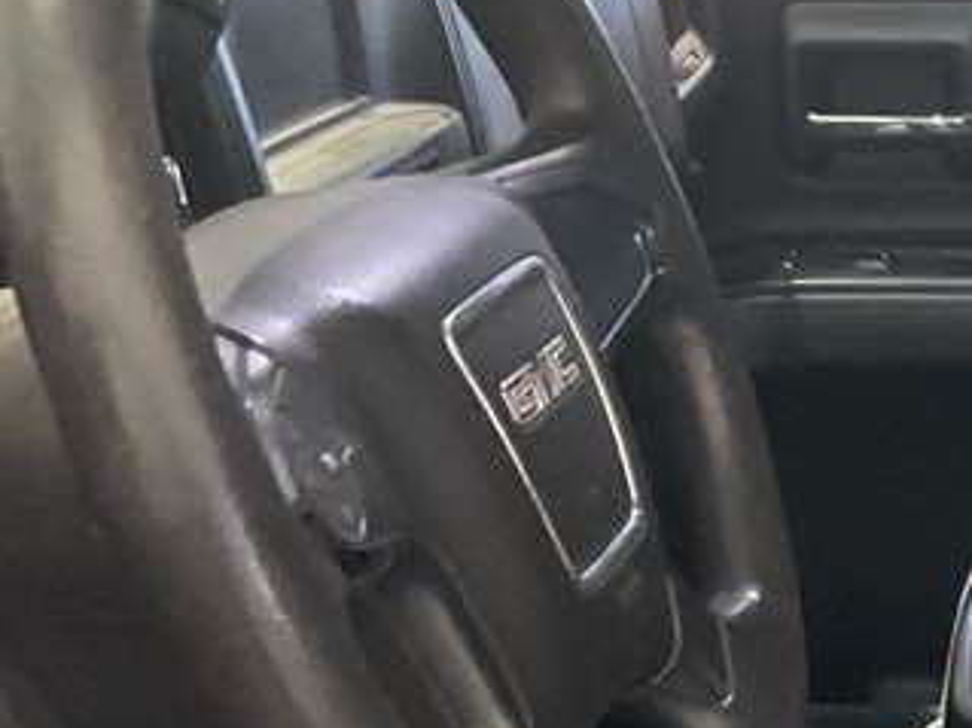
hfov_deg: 17.5
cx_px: 1385
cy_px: 497
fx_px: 2891
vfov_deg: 14.3
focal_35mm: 103
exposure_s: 1/40
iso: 250
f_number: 1.8
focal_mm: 3
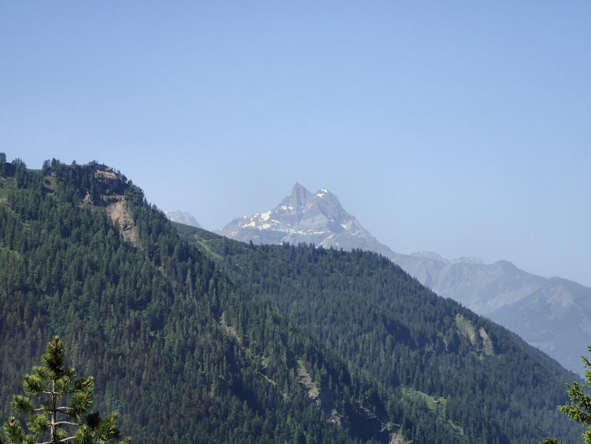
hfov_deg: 19.6
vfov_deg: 14.8
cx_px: 296
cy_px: 222
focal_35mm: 100
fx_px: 1707
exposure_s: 1/320
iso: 100
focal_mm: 18
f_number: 6.3
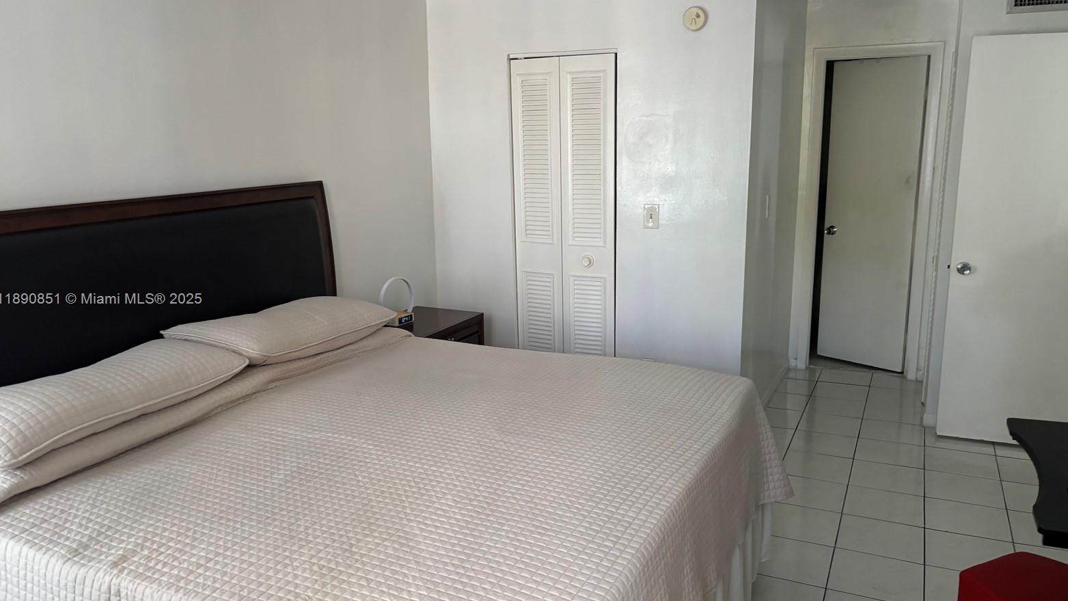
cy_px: 300
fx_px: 821
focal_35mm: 29
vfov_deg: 40.2
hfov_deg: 66.1
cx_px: 530
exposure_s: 1/60
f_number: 1.6
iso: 200
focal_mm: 5.96
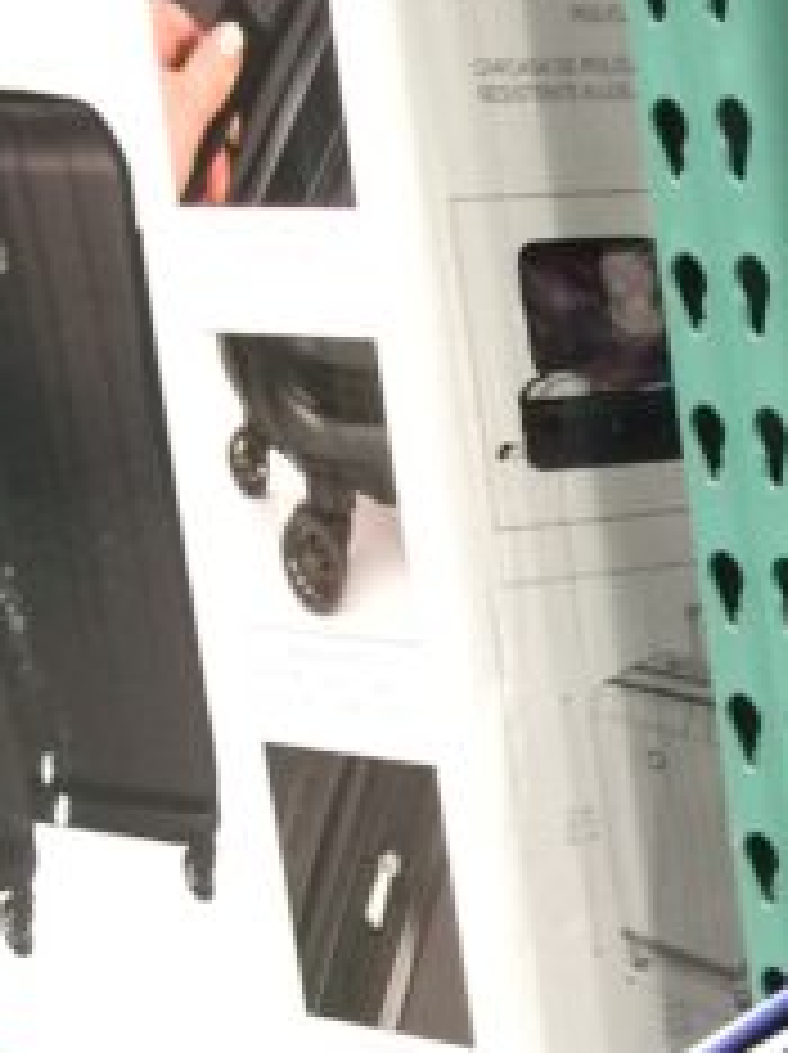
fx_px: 3862
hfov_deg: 10.5
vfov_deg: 14.6
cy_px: 1498
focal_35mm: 127
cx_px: 1693
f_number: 2.2
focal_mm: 4.15
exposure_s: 1/30
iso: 125
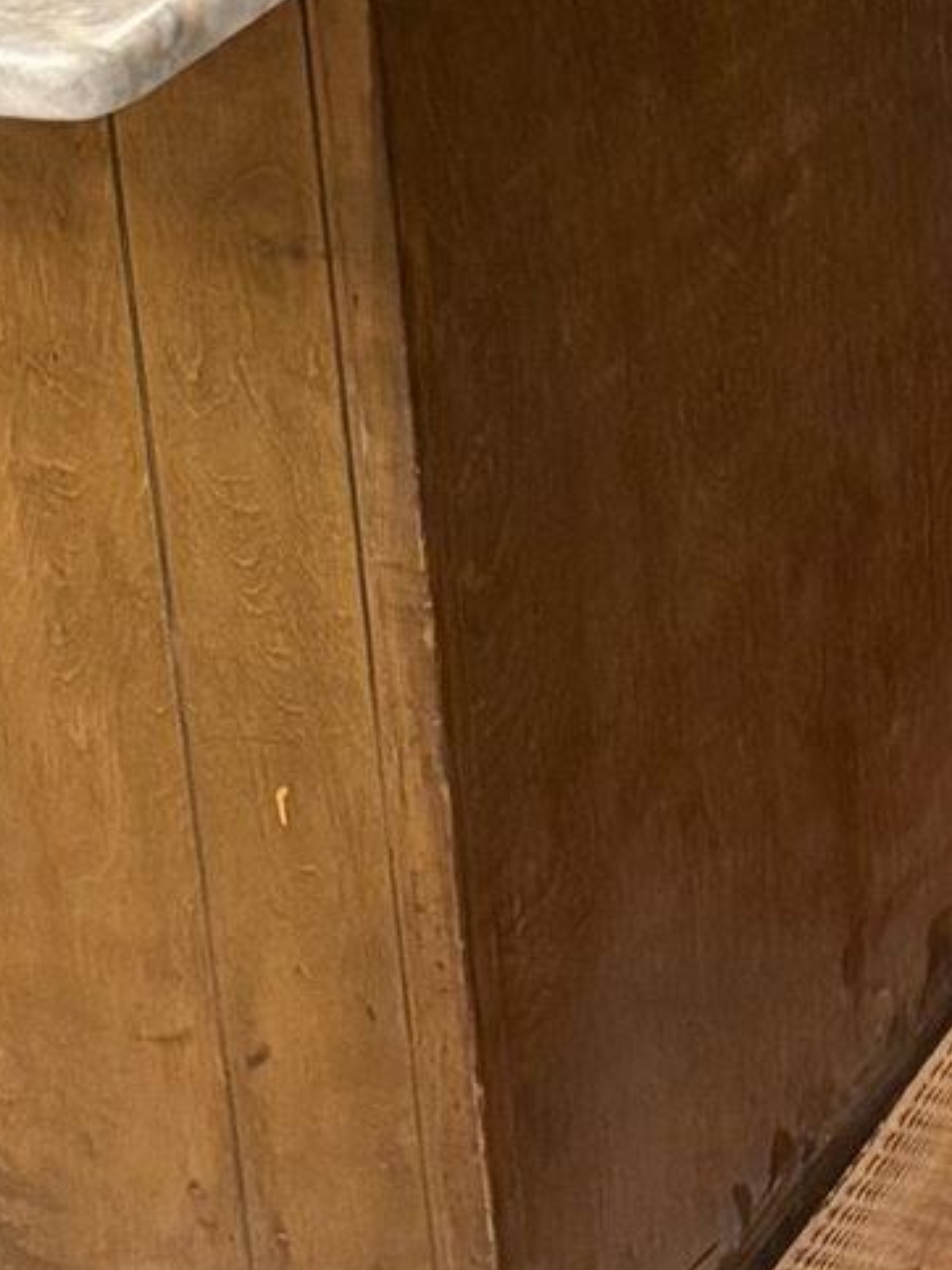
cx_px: 1625
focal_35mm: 124
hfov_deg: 11.2
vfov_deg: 15.3
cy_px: -263
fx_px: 4549
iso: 500
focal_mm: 5.96
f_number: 1.6
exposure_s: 1/60
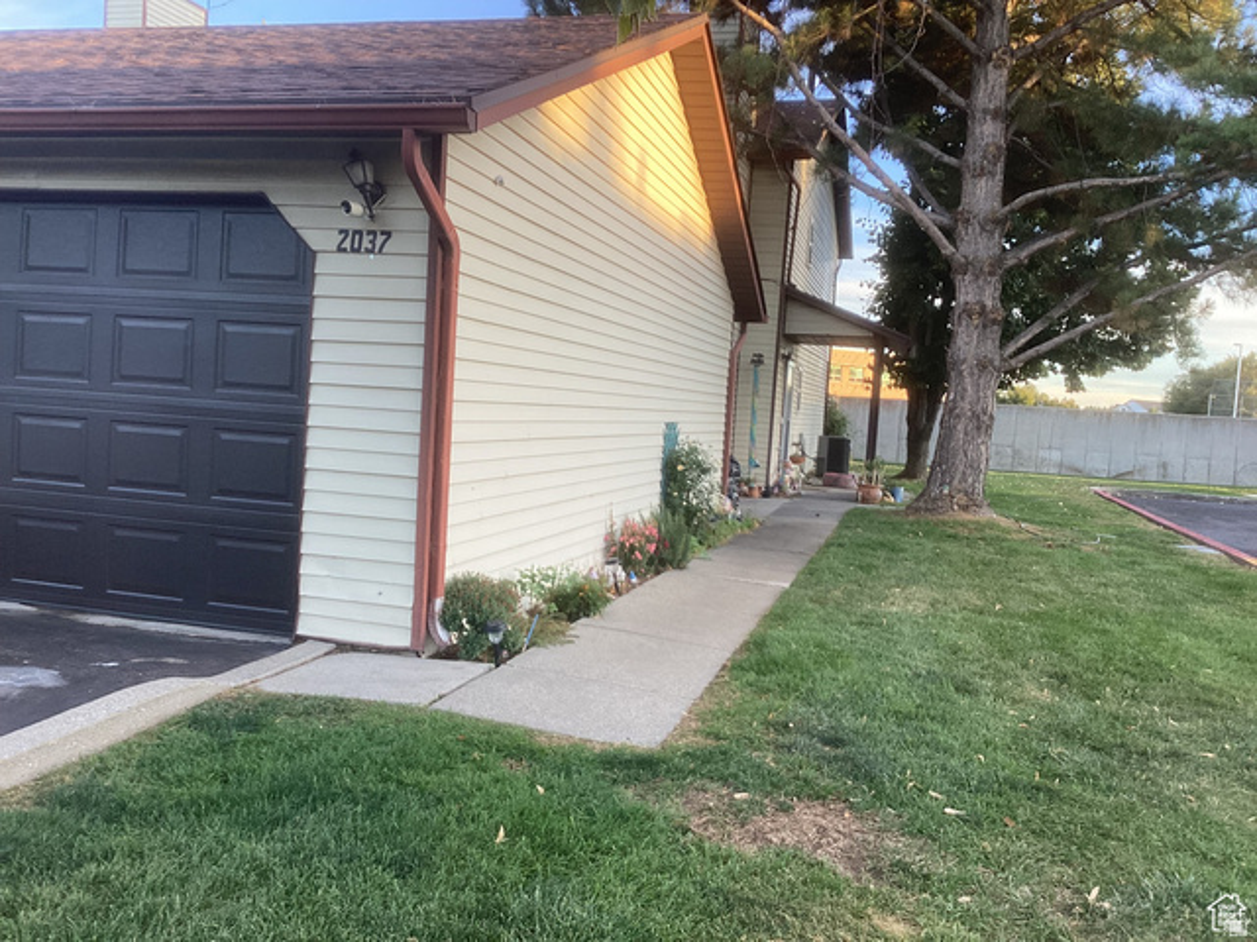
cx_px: 628
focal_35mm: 31
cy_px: 471
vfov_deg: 45.4
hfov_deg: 58.4
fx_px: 1126
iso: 50
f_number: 2.4
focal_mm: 3.3
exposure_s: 1/120
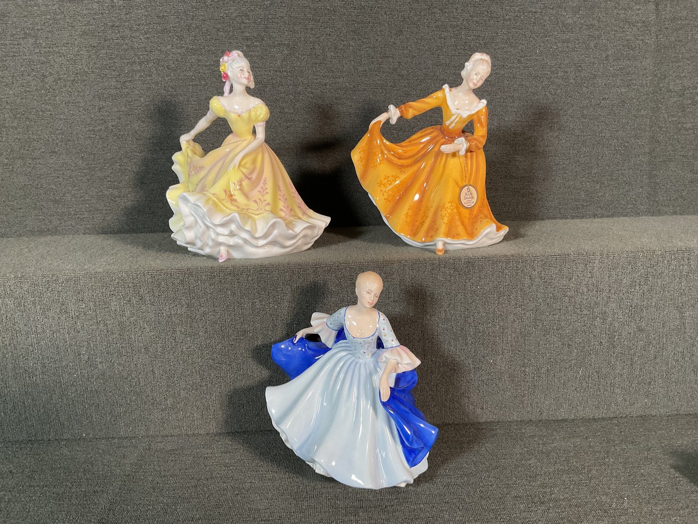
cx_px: 349
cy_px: 262
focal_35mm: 29
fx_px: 585
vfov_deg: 48.2
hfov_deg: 61.7
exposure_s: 1/60
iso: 64
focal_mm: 3
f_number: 1.8
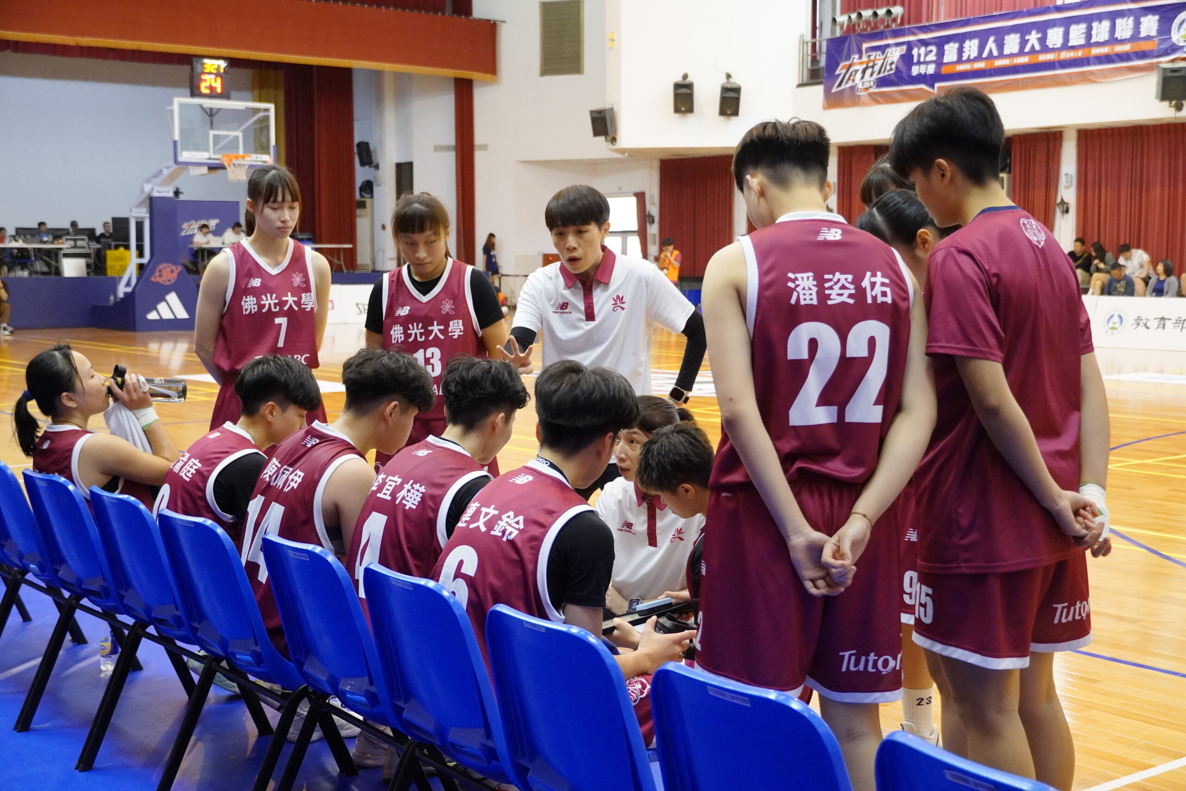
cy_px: 396
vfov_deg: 27.3
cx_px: 593
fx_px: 1631
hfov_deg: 40.0
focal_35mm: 50
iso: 3200
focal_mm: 33
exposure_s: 1/250
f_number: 4.5
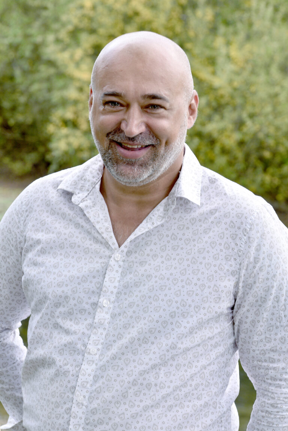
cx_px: 144
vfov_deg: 19.4
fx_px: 1258
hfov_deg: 13.1
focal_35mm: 105
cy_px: 216
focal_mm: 105
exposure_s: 1/125
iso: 400
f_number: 10
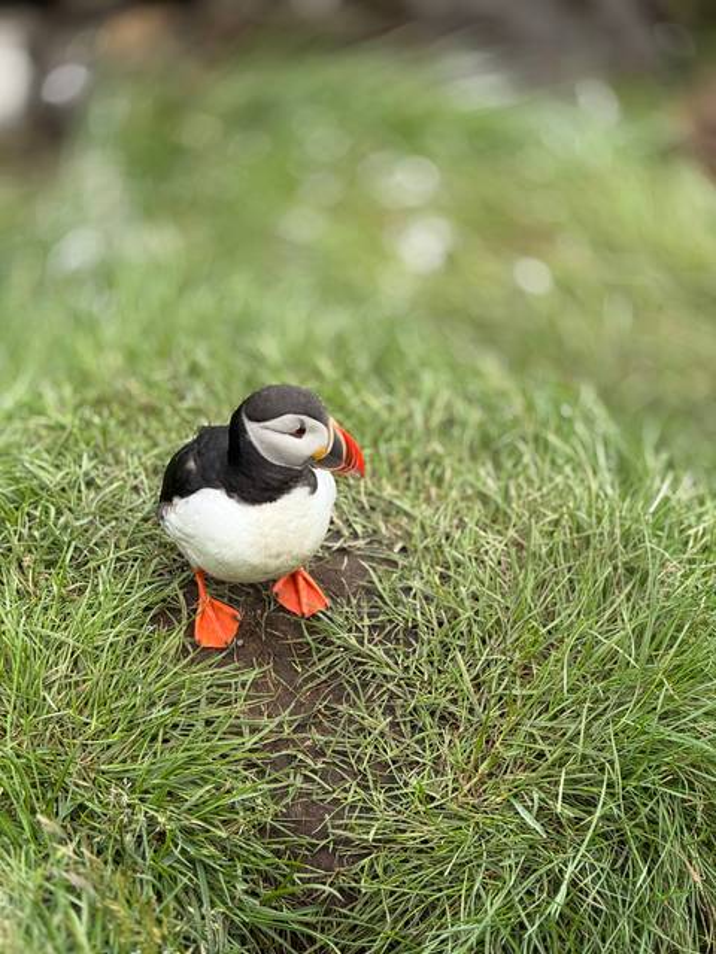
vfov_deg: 16.4
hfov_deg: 12.3
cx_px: 358
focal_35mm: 120
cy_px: 477
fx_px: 3309
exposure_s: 1/165
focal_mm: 15.66
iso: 64
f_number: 2.8
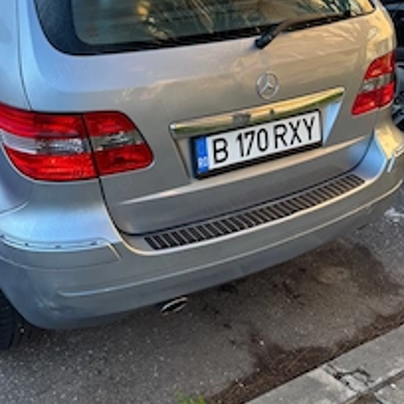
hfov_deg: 36.8
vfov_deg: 36.5
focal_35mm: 45
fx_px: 594
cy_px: 89
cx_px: 109
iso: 50
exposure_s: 1/517
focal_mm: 5.96
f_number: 1.6
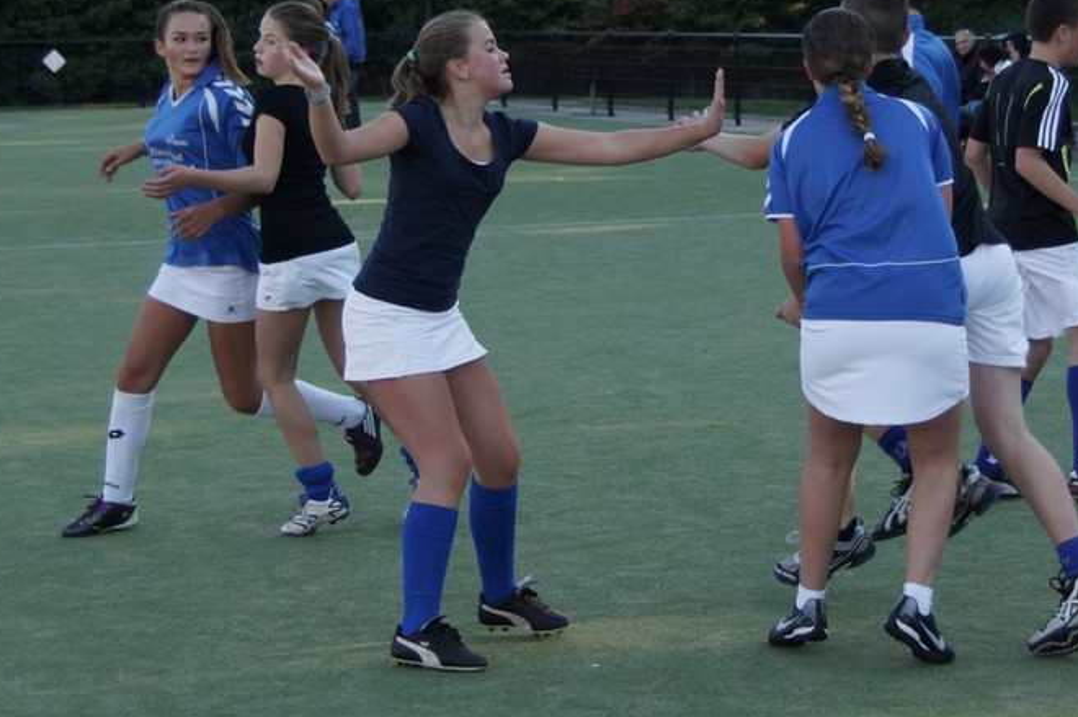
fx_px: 3135
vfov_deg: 13.0
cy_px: 231
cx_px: 812
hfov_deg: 19.4
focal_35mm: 105
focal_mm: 45
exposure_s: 1/640
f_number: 4.5
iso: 400
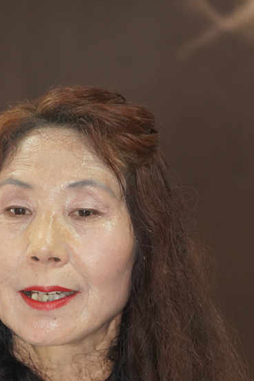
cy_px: 394
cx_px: 77
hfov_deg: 3.7
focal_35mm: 375
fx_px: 3966
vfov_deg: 5.5
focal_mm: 172
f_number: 6.3
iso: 6400
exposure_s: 1/160
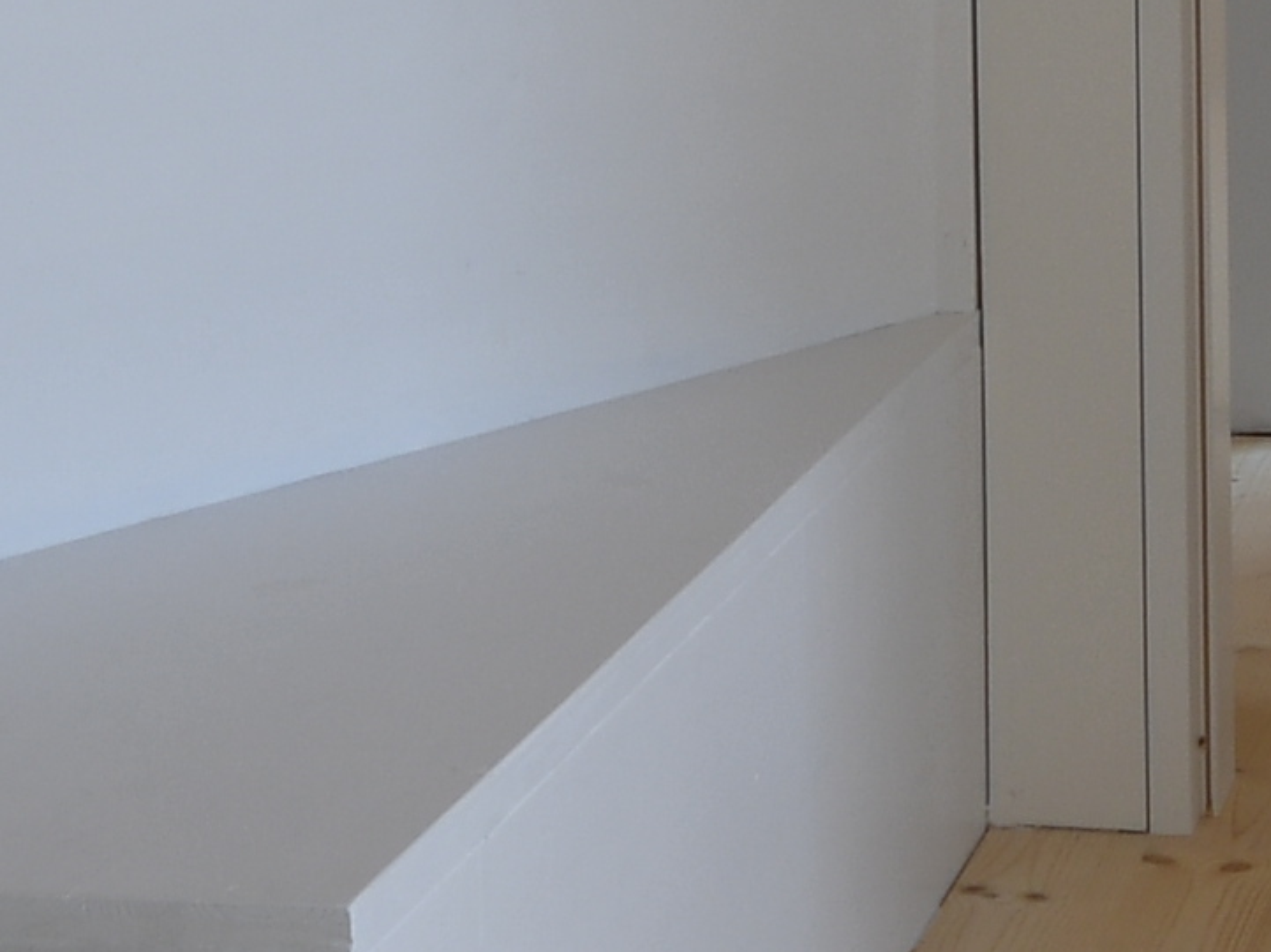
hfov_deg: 16.9
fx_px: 4184
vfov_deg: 12.4
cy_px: -471
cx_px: 1241
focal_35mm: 114
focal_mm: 10
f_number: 4
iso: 100
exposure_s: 1/60
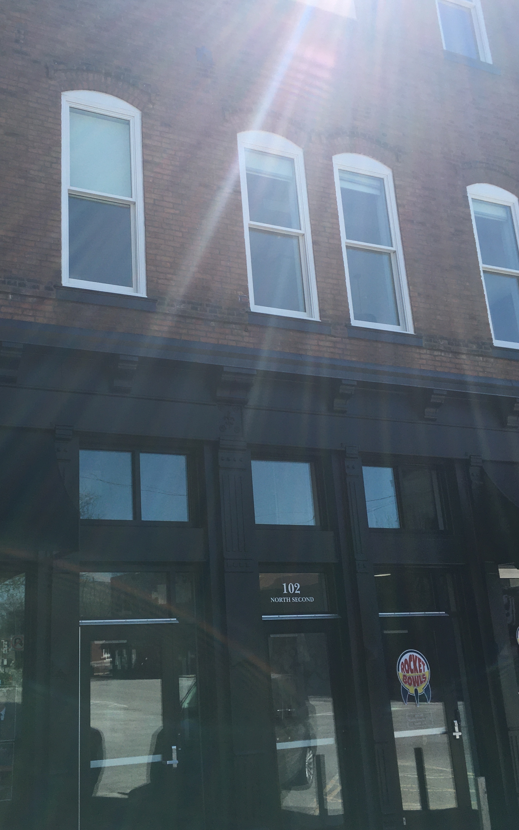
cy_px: 381
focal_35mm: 36
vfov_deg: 53.9
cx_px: 184
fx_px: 815
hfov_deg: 35.1
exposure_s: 1/1054
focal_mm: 4.15
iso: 25
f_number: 2.2
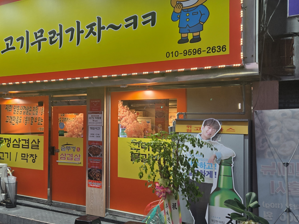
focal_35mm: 36
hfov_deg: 49.9
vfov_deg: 39.6
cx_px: 87
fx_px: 311
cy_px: 119
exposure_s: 1/120
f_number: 1.8
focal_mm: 5.4
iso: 80
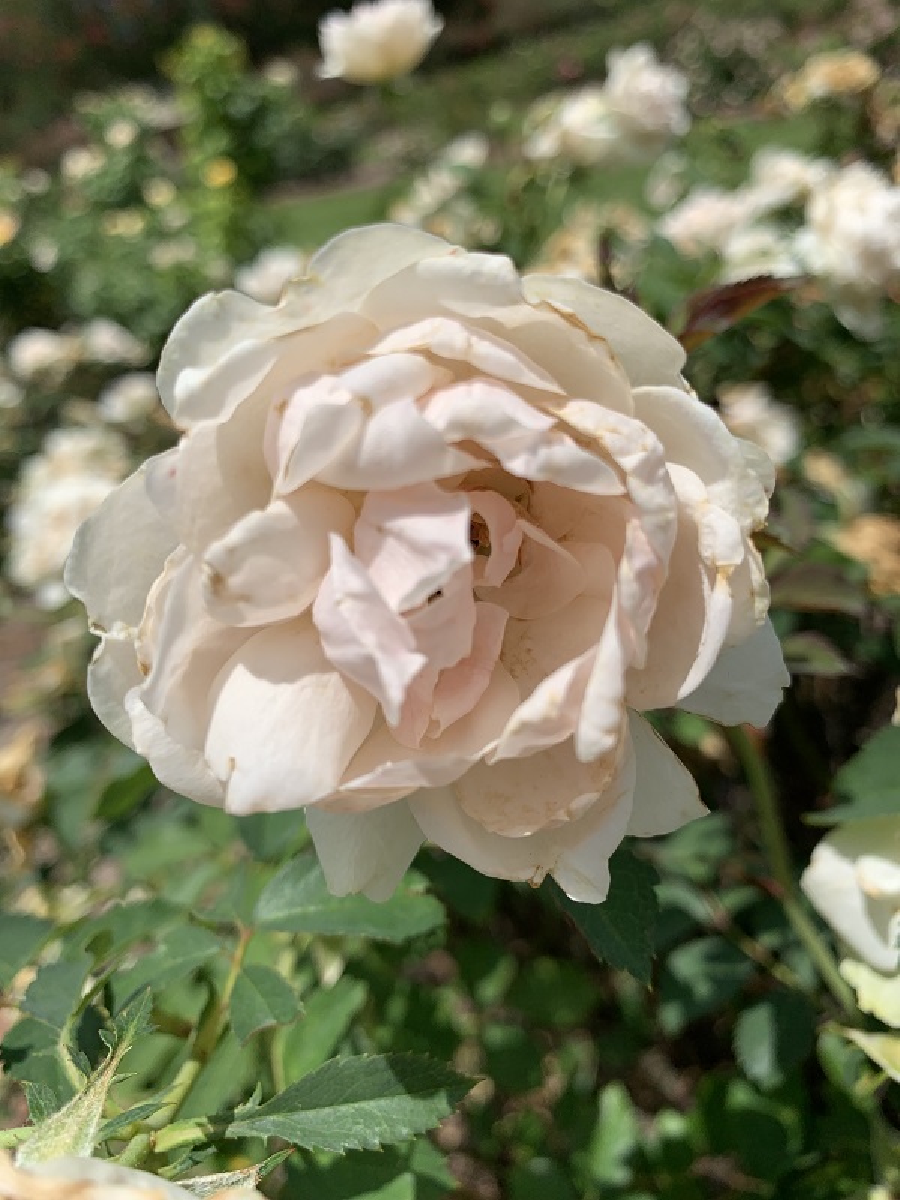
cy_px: 600
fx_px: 901
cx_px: 450
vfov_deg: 67.3
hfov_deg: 53.1
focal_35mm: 26
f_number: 1.8
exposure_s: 1/4274
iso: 25
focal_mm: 4.25
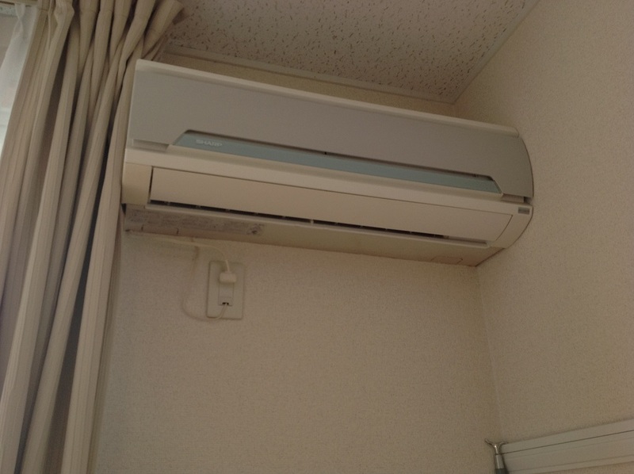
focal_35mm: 35
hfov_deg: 52.7
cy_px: 237
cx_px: 317
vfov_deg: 40.6
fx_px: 640
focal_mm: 4.28
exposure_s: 1/114
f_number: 2.4
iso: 80
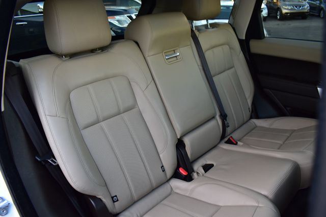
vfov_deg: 47.9
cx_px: 163
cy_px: 108
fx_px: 244
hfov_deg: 67.4
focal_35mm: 27
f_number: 6.3
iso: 450
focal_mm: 18
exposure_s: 1/15
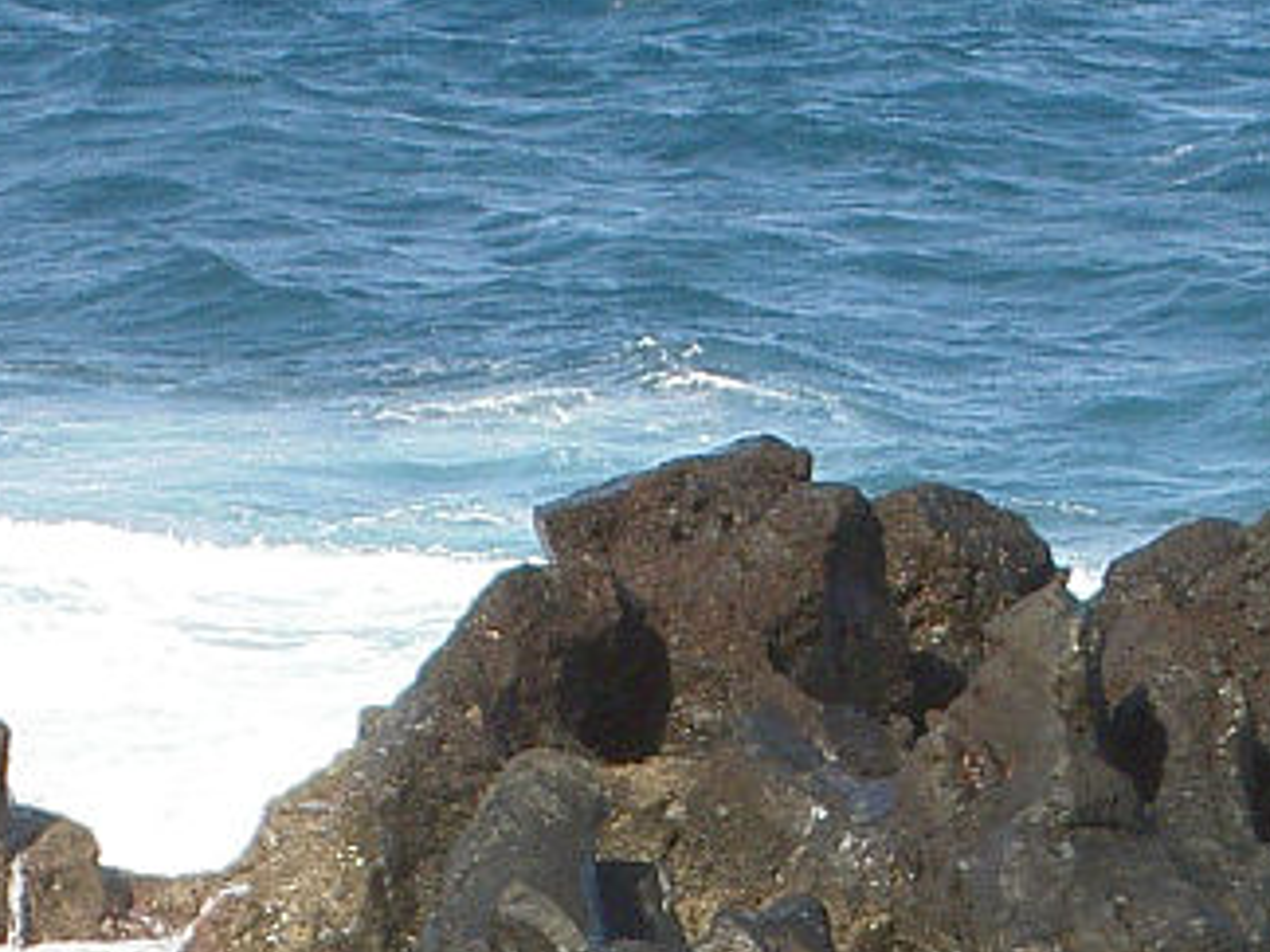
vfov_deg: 3.9
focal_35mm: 378
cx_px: 510
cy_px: 1344
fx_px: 13868
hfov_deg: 5.2
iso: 50
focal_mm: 16.8
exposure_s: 1/320
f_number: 4.9
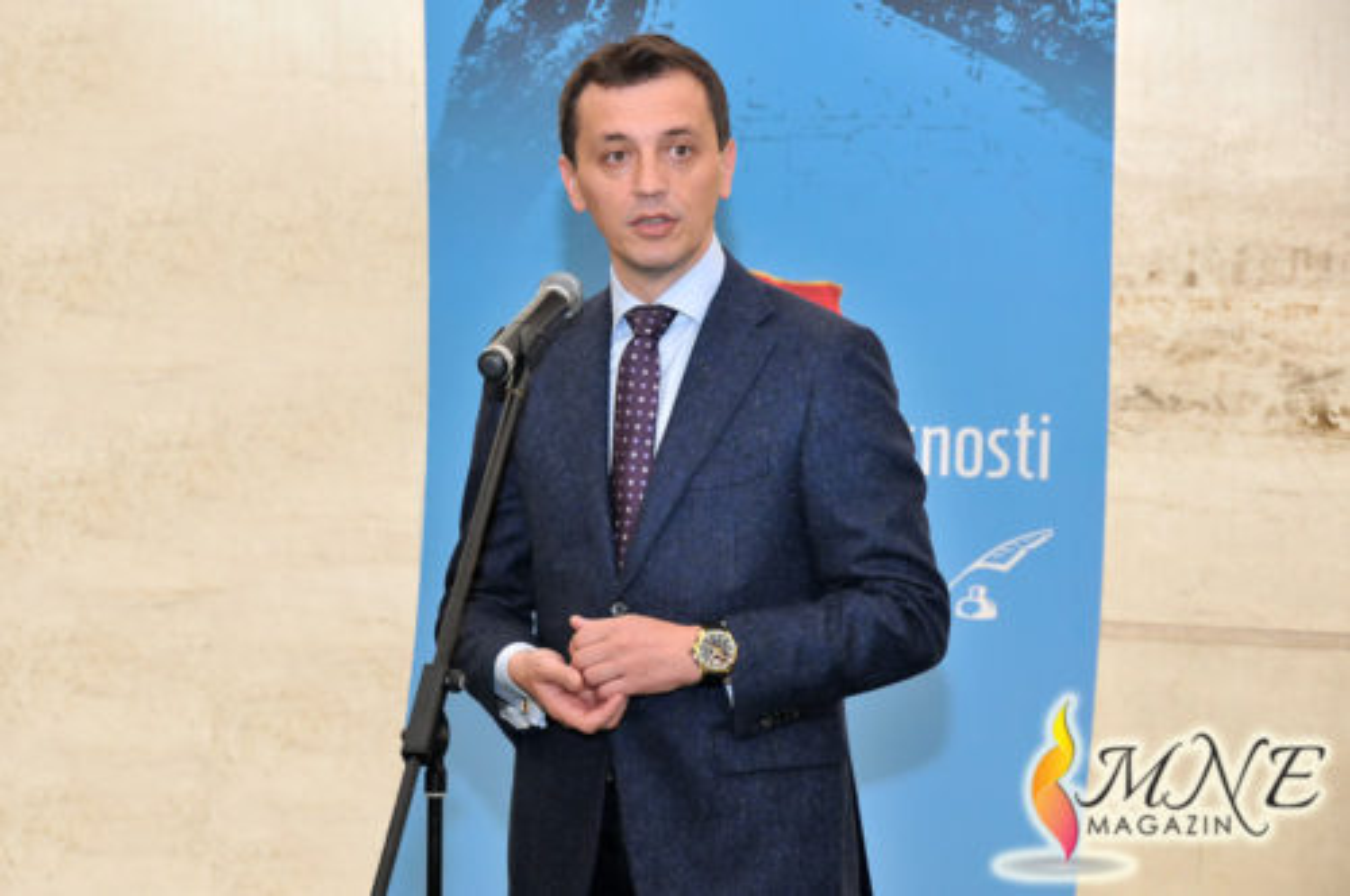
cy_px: 448
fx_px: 4213
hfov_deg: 18.2
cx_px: 675
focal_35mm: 112
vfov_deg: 12.1
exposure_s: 1/200
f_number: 5.6
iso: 1250
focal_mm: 75
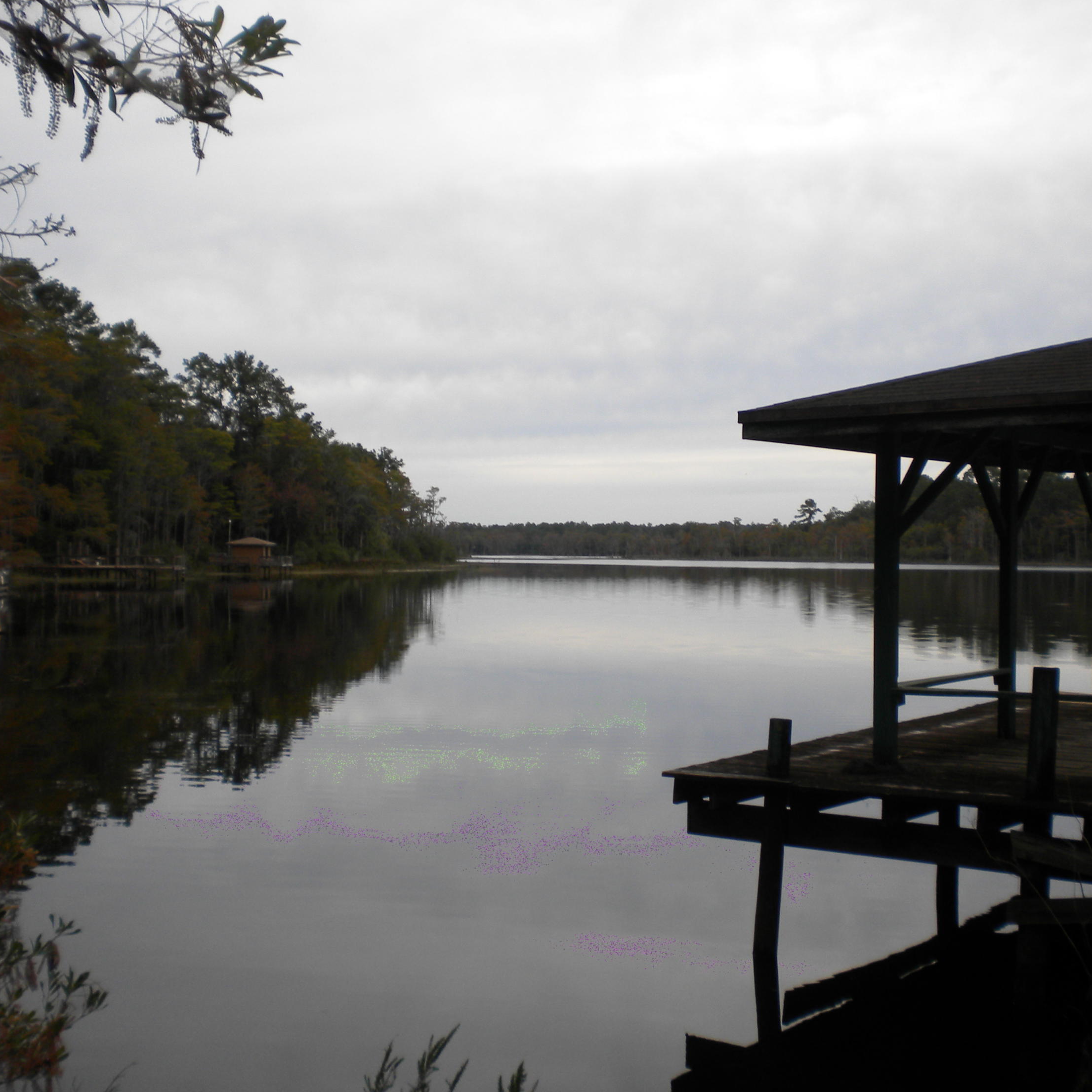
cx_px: 594
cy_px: 549
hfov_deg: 40.0
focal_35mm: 42
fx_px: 1499
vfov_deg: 40.0
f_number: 4.6
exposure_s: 1/333
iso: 80
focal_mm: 6.3
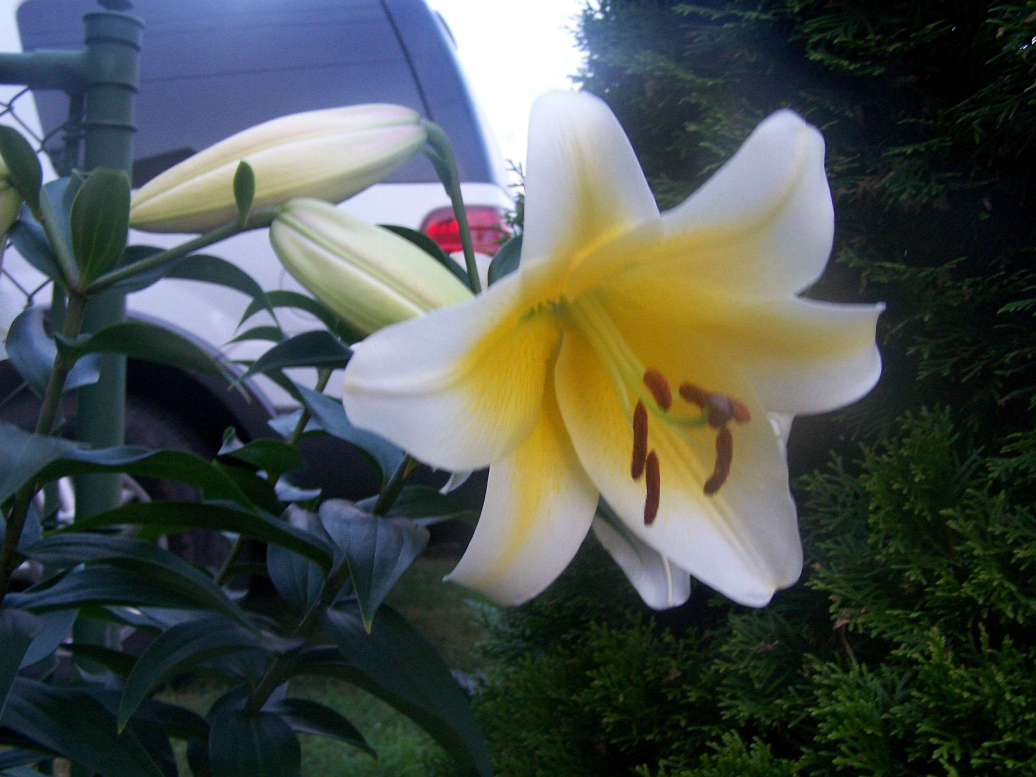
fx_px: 1197
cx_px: 518
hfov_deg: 46.8
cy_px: 388
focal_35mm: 40
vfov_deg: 36.0
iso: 140
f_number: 2.8
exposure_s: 1/25
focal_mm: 6.7
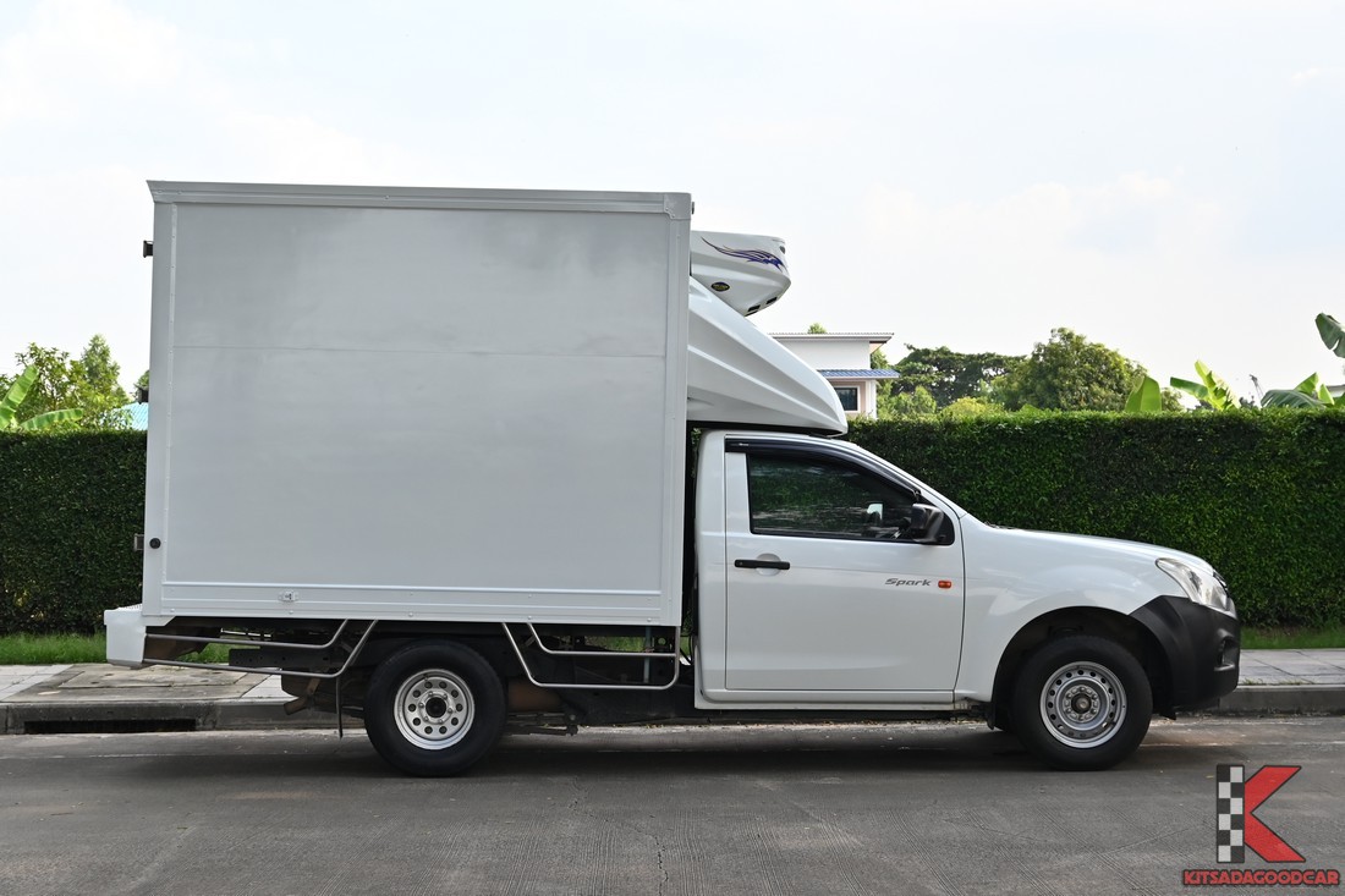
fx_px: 2017
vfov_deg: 25.1
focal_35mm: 54
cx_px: 672
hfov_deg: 36.9
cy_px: 448
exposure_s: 1/500
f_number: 5.6
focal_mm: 36
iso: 280
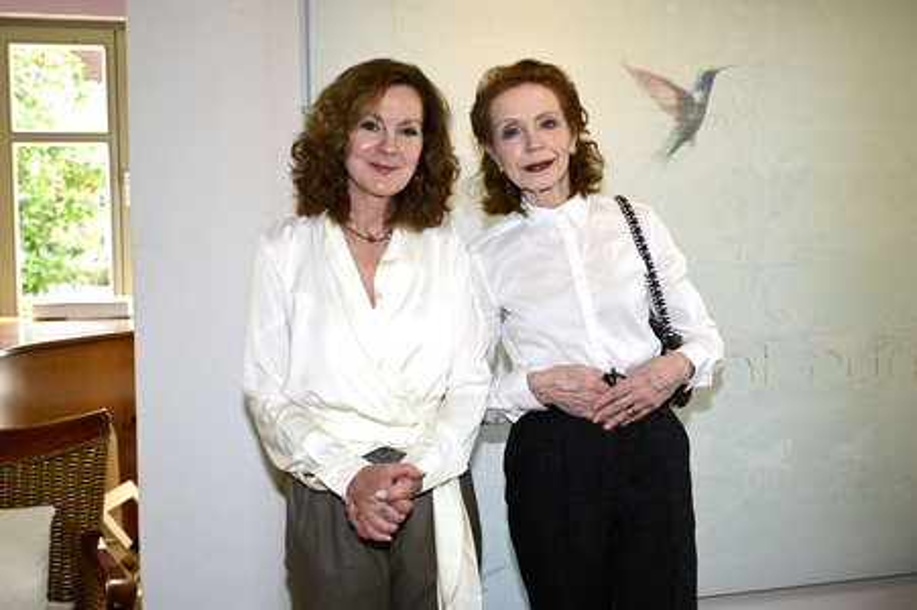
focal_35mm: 36
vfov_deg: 36.8
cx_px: 458
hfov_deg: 53.2
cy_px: 305
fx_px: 916
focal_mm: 36
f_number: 5.6
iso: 1250
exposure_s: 1/200
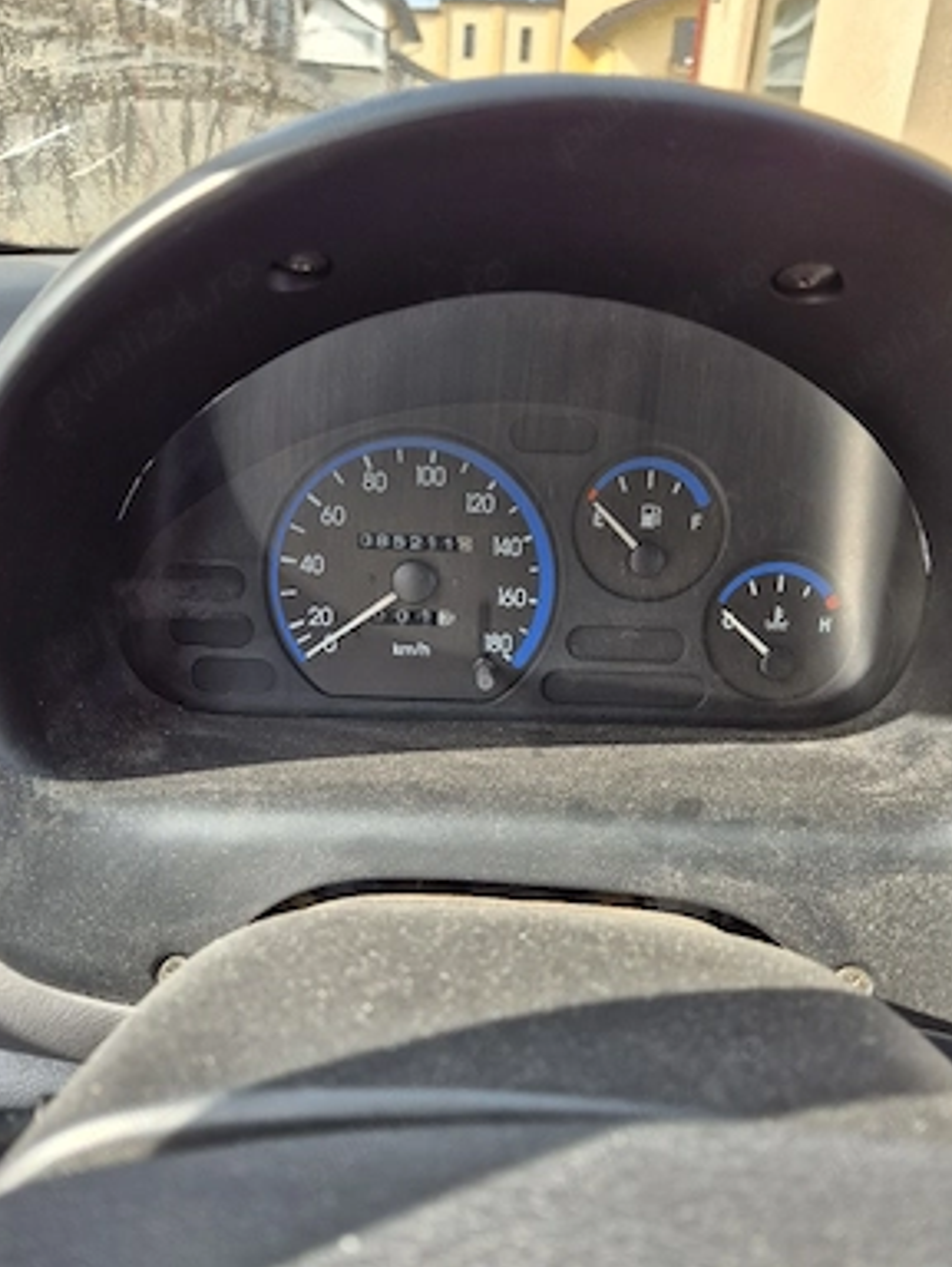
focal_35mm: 24
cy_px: 635
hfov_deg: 56.9
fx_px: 879
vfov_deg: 71.5
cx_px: 469
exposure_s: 1/345
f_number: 1.8
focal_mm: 5.4
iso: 25
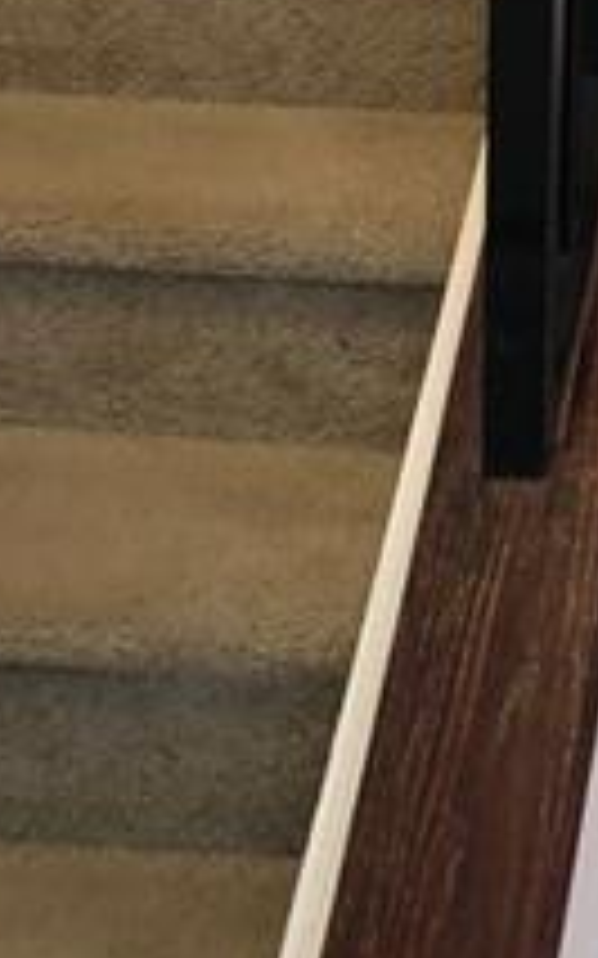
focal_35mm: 107
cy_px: -499
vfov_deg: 17.4
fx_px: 2792
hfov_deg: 11.4
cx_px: 1079
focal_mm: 4
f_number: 1.8
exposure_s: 1/20
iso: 40
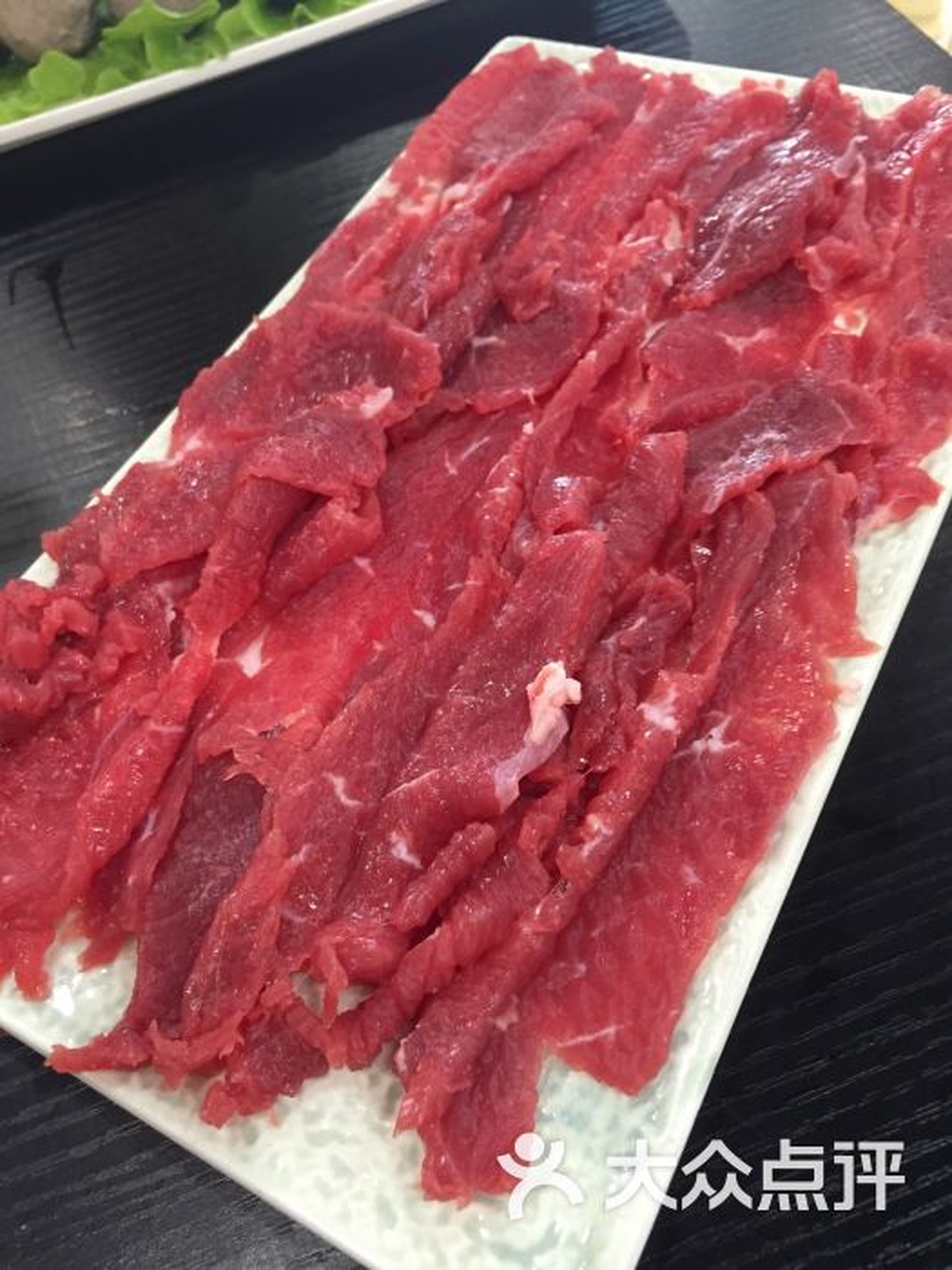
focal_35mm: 29
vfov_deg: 61.7
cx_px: 476
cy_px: 635
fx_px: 1063
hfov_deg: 48.2
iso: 200
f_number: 2.2
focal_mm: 4.15
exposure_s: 1/33
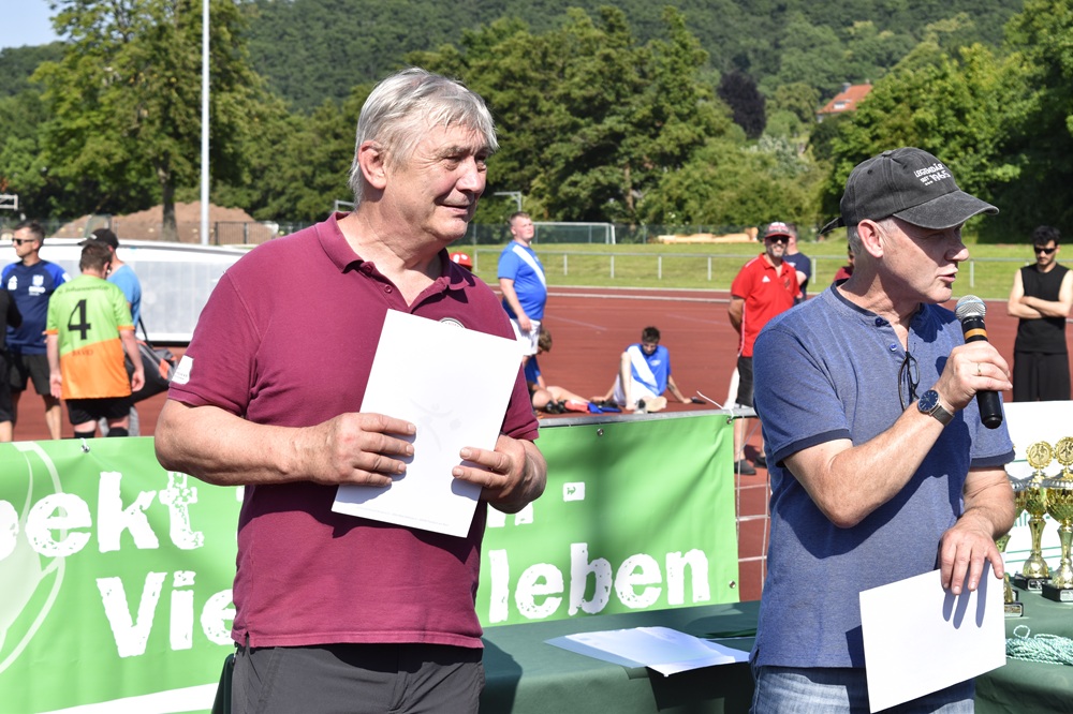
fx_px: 2145
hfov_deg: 28.1
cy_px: 357
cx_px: 536
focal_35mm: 72
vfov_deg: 18.9
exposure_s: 1/640
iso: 200
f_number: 8
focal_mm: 48
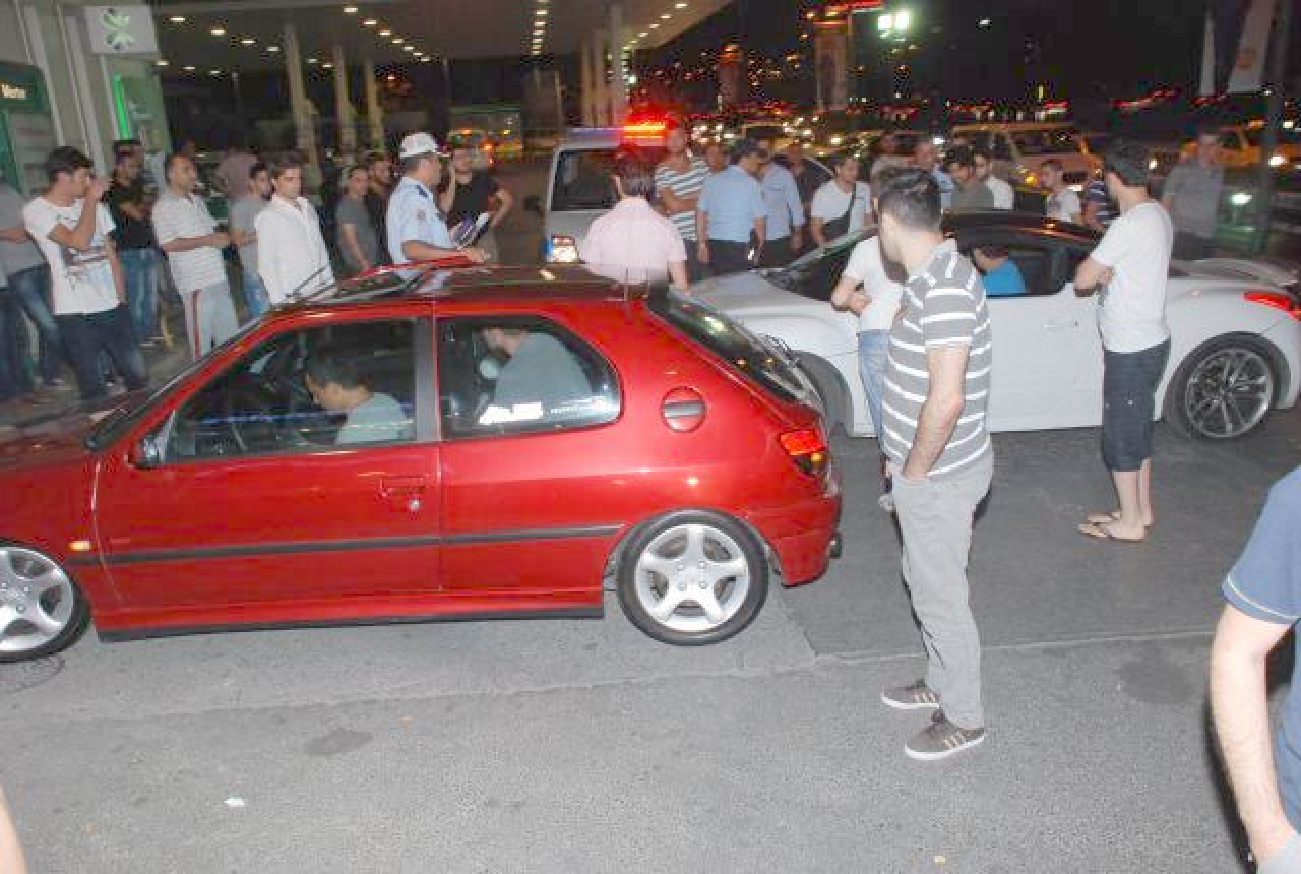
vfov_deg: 43.8
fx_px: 1087
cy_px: 437
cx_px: 650
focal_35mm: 30
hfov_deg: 61.8
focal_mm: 20
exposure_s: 1/60
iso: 1000
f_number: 7.1
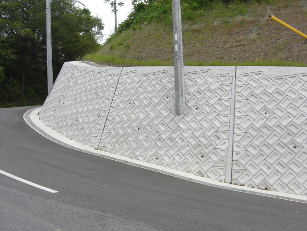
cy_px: 116
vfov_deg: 37.7
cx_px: 154
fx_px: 337
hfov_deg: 49.0
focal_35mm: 38
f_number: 4
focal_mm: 7.9
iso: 80
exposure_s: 1/500
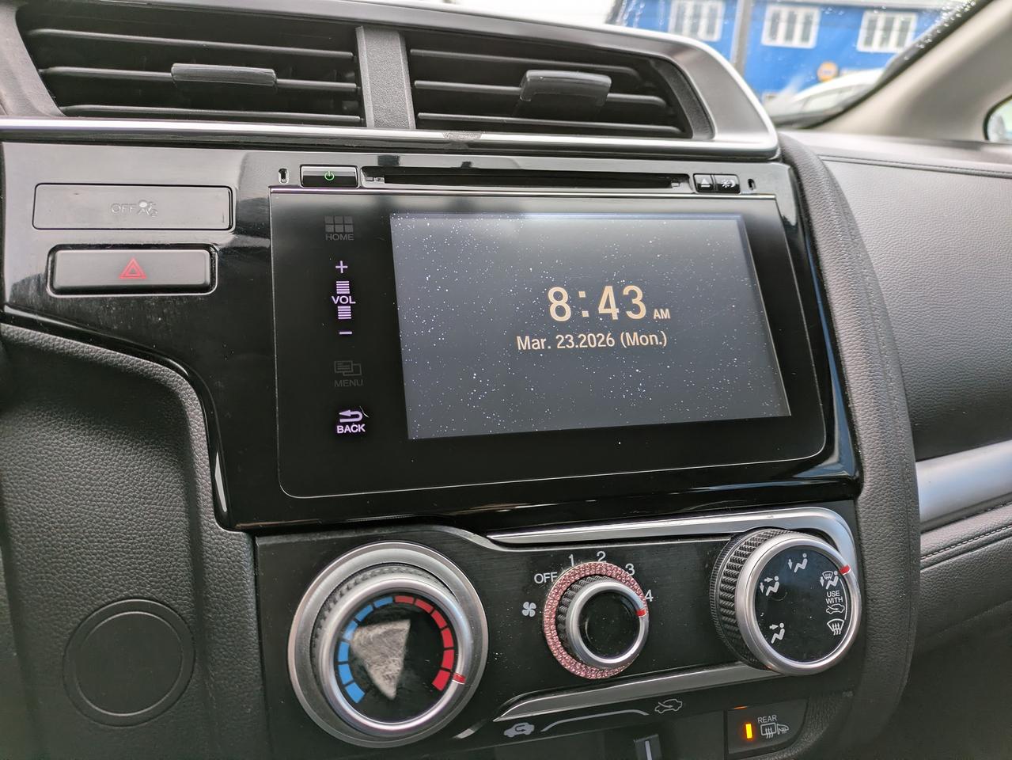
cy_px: 380
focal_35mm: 25
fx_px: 731
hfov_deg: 69.4
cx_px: 506
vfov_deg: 54.9
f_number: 1.89
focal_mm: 5.43
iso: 49
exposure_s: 1/120
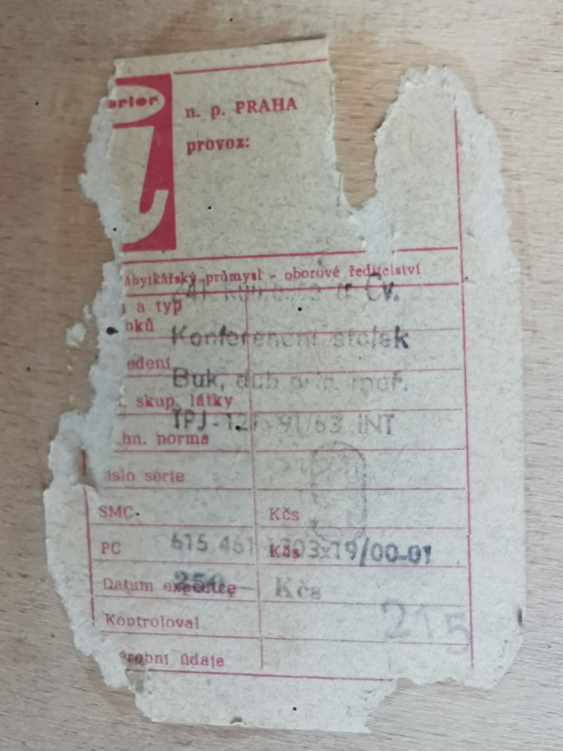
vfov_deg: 67.3
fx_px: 564
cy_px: 376
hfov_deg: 53.1
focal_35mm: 26
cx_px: 282
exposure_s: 1/25
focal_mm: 2.26
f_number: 2.2
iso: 320
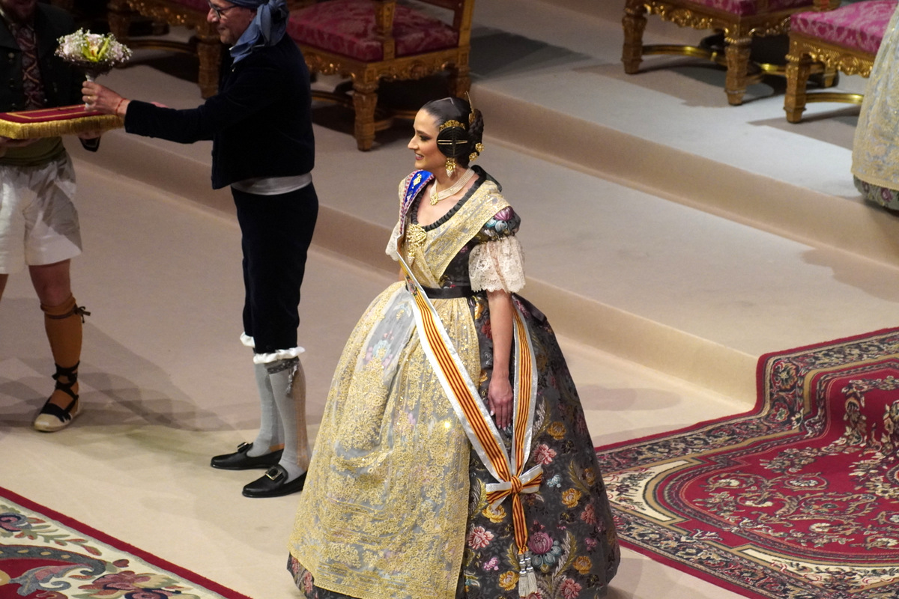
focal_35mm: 202
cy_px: 300
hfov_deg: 10.2
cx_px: 450
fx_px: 5056
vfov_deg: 6.8
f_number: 5.6
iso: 3200
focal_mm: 135
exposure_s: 1/250
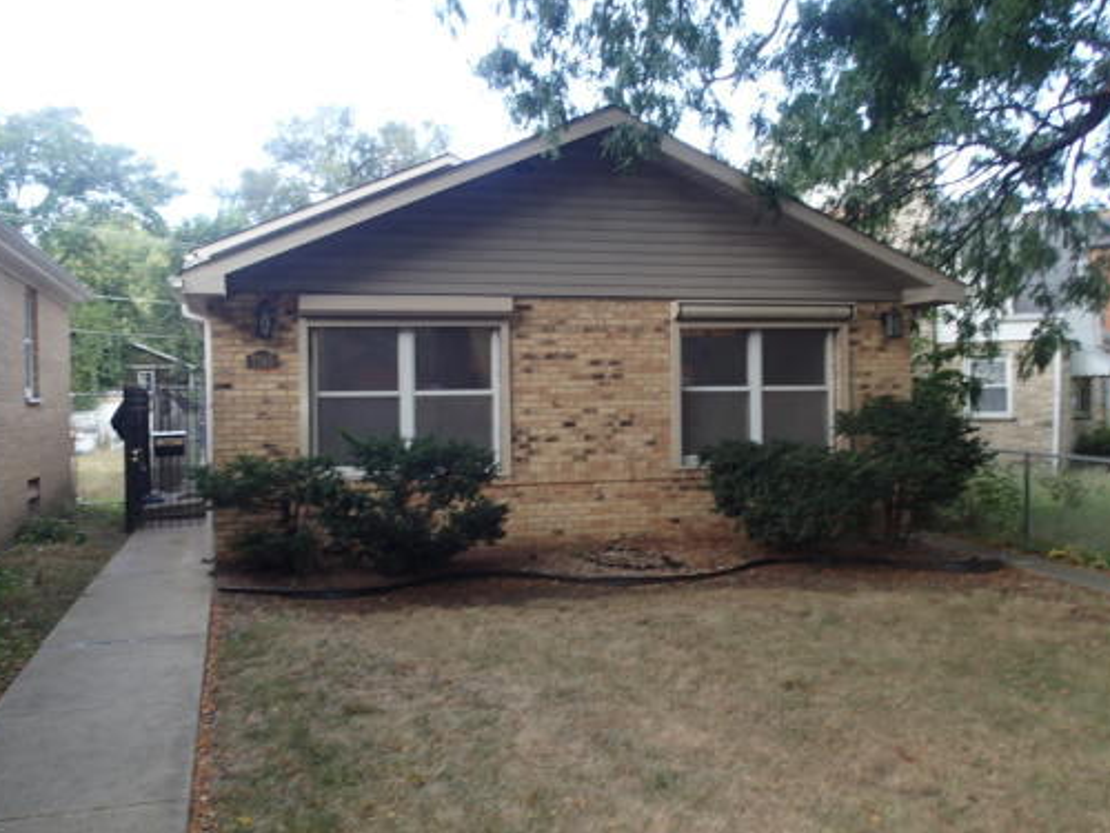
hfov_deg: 56.7
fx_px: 1026
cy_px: 409
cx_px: 502
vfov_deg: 44.2
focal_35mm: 32
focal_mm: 4.5
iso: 100
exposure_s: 1/80
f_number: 2.8
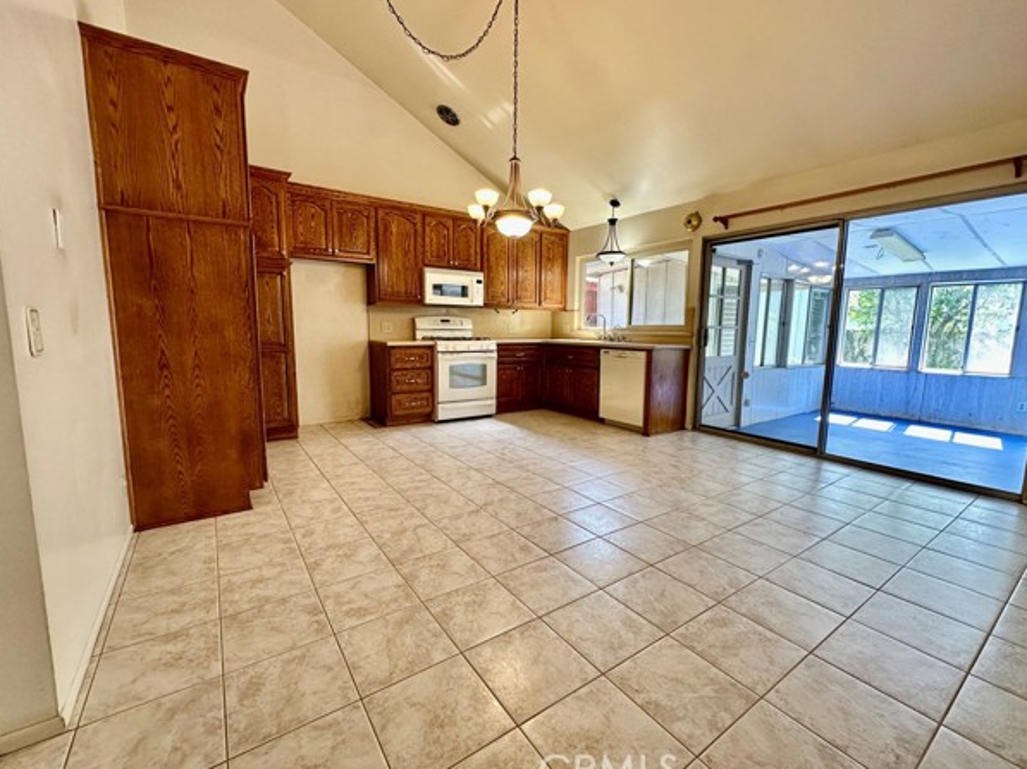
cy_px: 383
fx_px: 445
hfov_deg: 98.2
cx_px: 514
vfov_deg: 81.7
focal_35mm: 15
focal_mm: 2.22
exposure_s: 1/120
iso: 160
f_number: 2.2
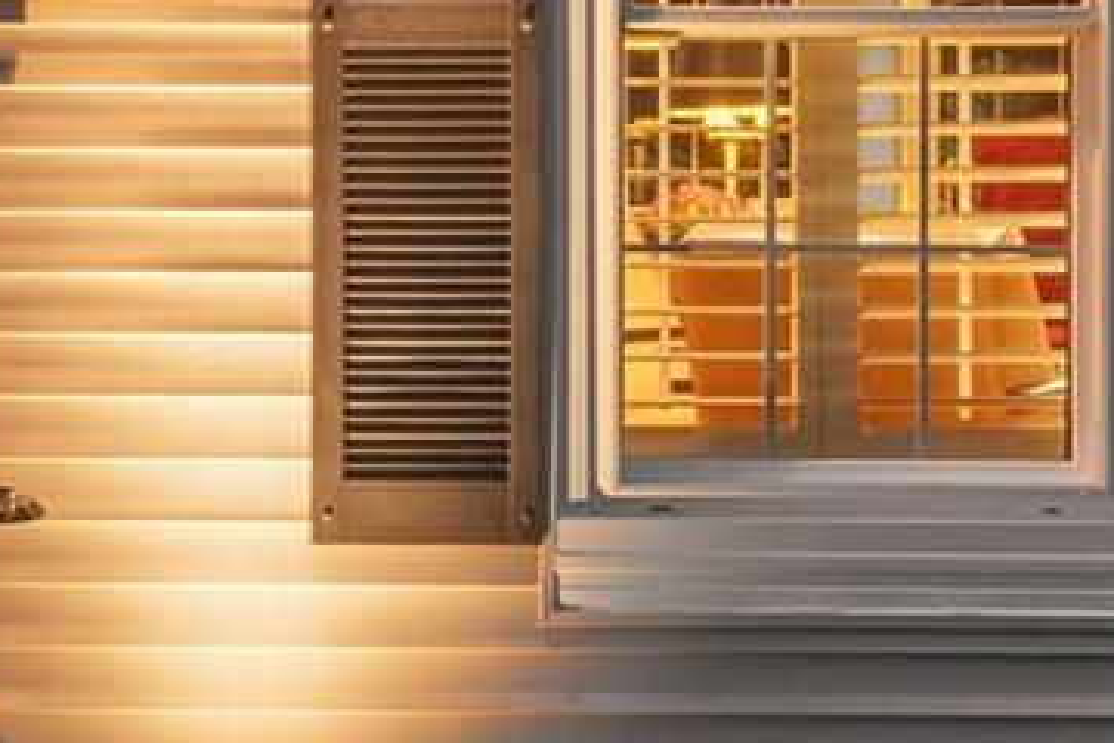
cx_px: -727
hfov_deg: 12.0
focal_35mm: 160
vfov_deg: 8.6
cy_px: 115
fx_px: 4951
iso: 400
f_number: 8
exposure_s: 2
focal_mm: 18
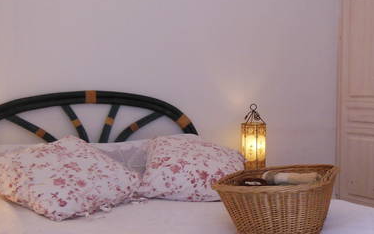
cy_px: 130
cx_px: 279
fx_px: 571
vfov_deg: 23.1
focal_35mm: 56
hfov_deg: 35.5
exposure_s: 1/30
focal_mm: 4.5
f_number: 3.5
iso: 400
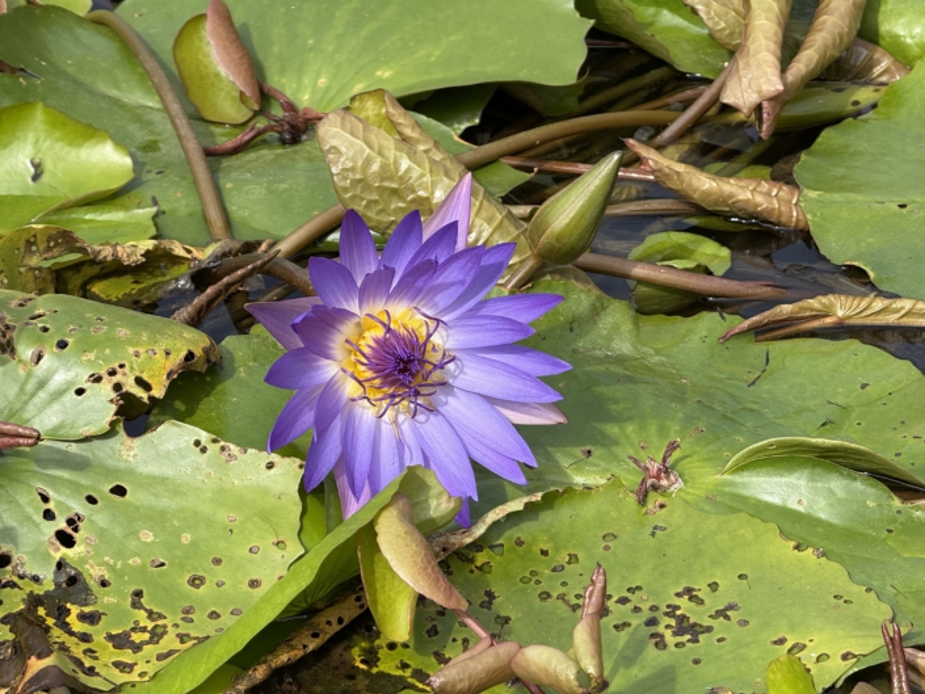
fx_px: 3207
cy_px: 347
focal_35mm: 120
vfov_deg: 12.4
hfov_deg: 16.4
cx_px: 462
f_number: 2.8
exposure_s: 1/1033
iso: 50
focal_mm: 15.66
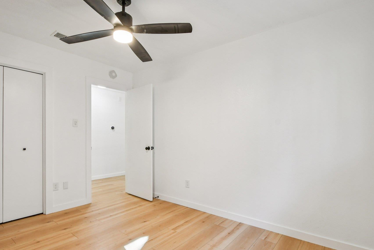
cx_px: 183
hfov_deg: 90.0
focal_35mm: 18
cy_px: 125
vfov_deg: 67.4
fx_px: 187
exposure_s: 1/20
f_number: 8
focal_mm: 10
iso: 400
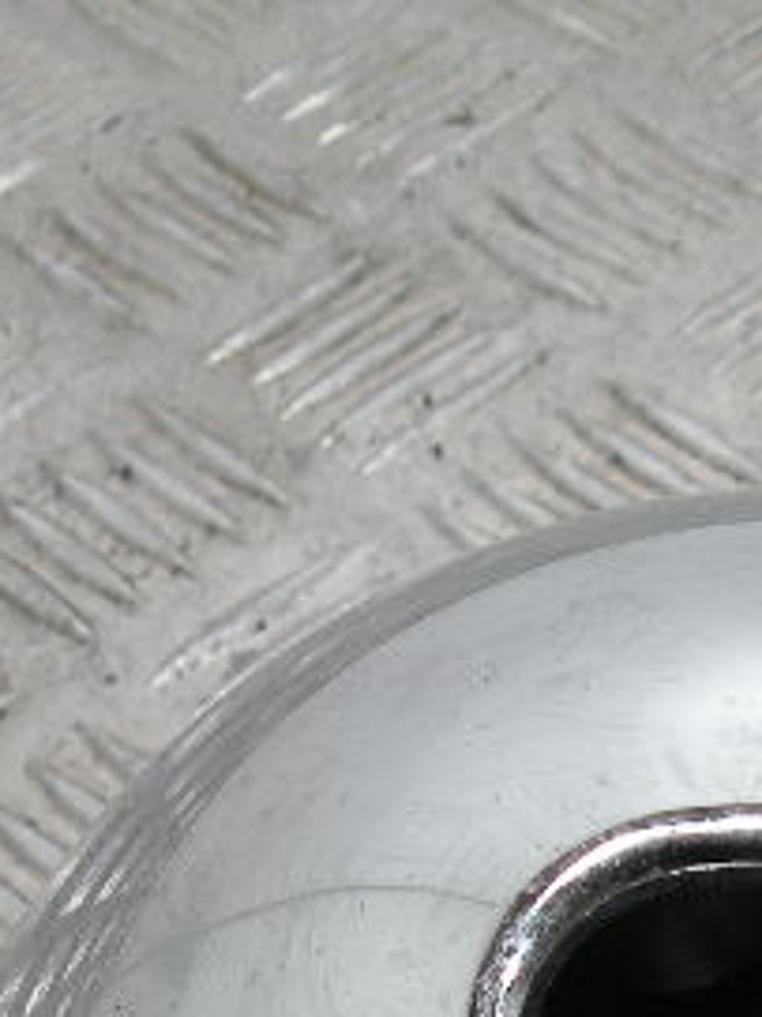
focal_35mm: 102
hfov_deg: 14.2
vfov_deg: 17.9
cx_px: 826
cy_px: 1351
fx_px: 2996
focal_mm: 4.7
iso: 64
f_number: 3.2
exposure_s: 1/63.7
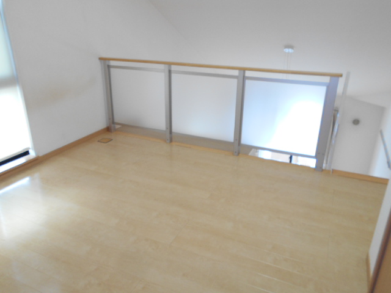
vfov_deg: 53.1
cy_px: 146
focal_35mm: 26
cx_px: 196
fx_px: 294
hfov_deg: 67.3
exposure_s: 1/30
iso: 140
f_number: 3.2
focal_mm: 4.6
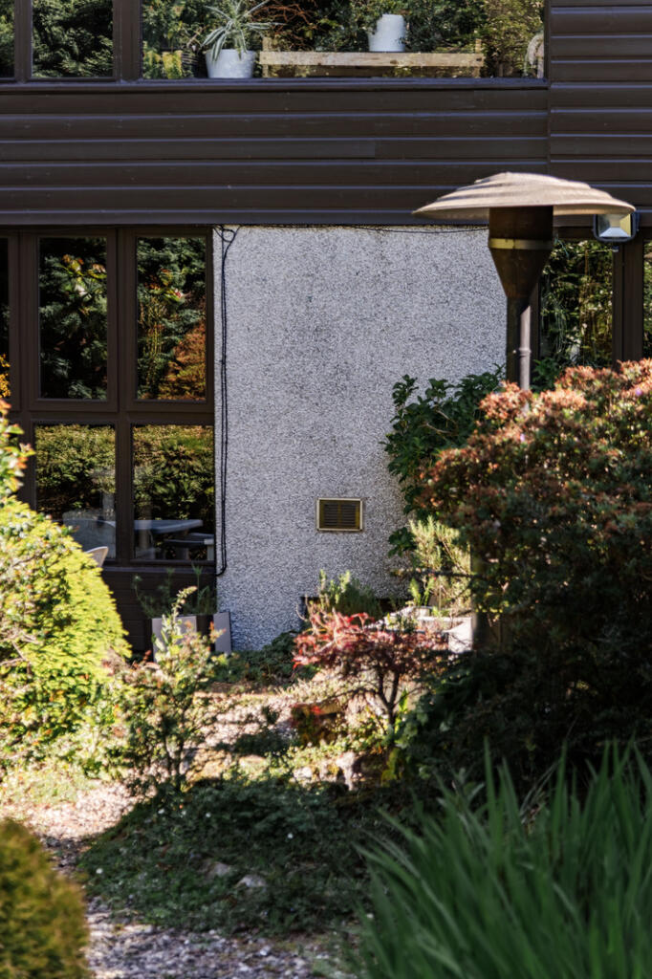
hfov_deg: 16.1
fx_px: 2311
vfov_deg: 23.9
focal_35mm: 85
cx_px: 326
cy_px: 490
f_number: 4
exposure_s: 1/3200
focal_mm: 85
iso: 200
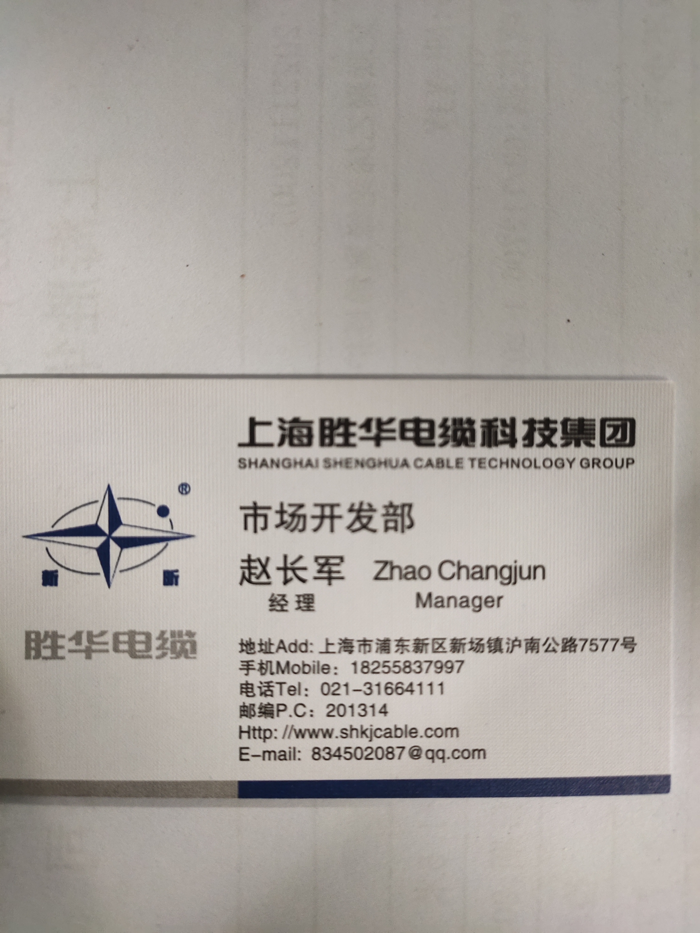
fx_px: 620
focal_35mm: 23
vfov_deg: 73.9
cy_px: 466
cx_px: 350
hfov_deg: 58.9
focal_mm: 4.76
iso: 679
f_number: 1.79
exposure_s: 1/100
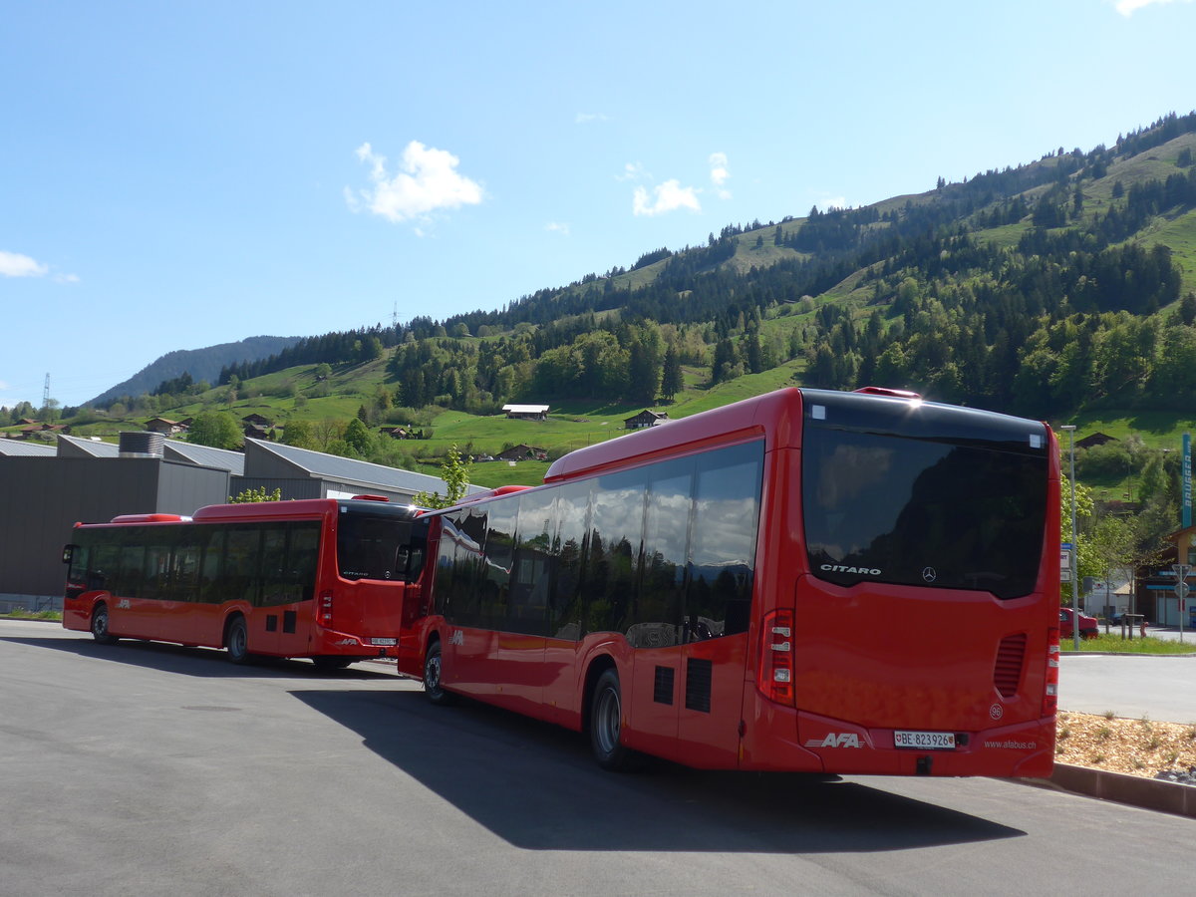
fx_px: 1347
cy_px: 448
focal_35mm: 39
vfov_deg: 36.8
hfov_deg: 47.9
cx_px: 598
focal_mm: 8
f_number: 2.8
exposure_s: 1/1600
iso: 80
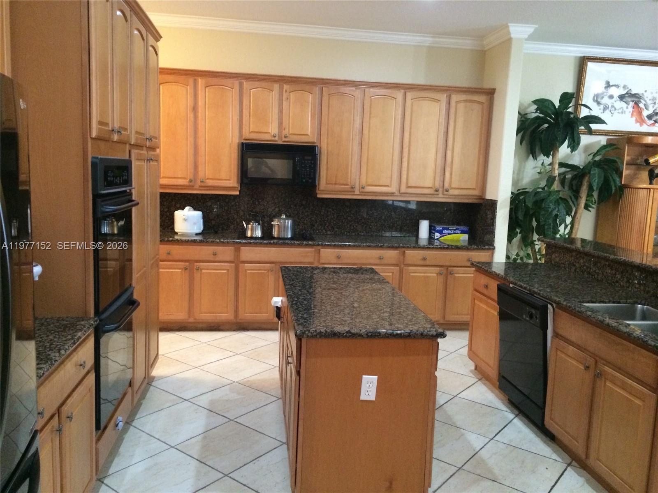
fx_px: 570
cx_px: 329
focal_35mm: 30
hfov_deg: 60.0
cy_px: 246
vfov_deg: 46.8
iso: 320
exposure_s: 1/30
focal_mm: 4.12
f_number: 2.2
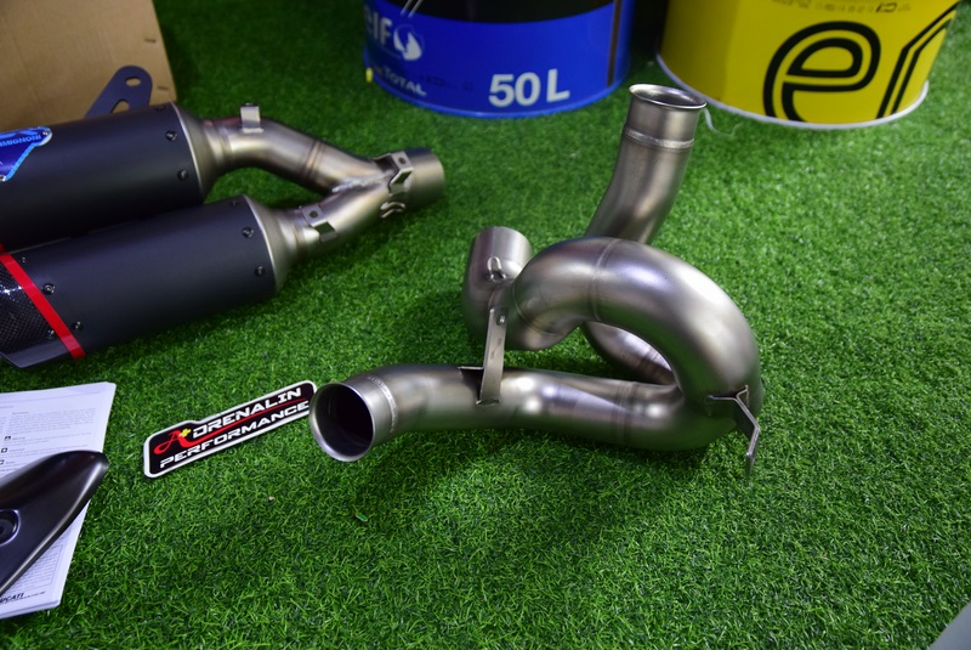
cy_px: 325
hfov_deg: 57.2
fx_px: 891
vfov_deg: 40.0
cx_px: 486
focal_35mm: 33
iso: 1000
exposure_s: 1/30
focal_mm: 22
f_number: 3
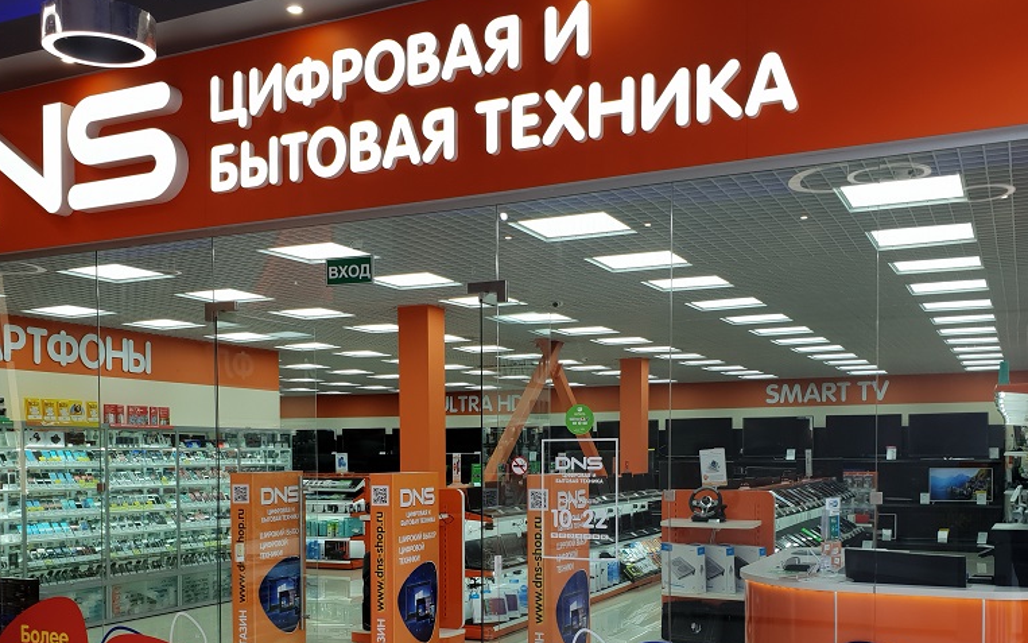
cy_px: 499
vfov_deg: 33.6
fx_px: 1037
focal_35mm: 37
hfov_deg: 52.7
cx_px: 478
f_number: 2.4
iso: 50
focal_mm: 4.3
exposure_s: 1/100
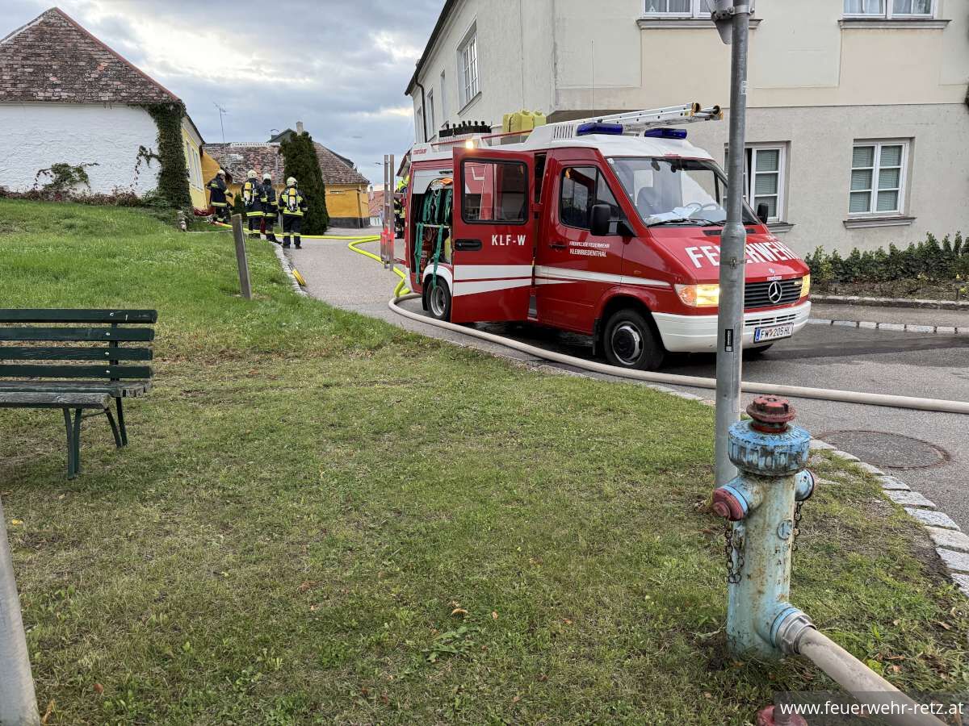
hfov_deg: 71.6
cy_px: 363
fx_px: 672
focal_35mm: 24
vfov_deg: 56.8
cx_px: 484
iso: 400
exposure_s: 1/60
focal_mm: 6.76
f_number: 1.78
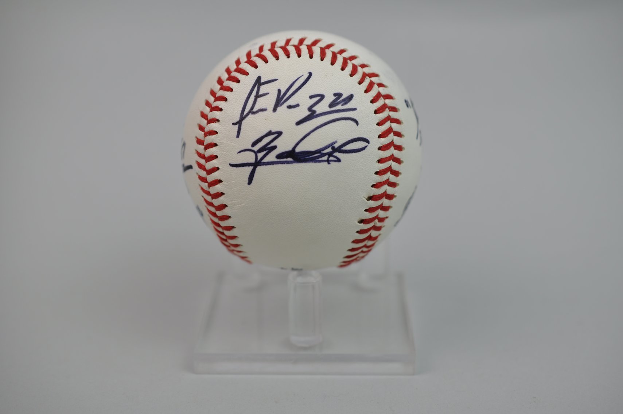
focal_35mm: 60
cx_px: 312
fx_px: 1037
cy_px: 207
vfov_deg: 22.6
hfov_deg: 33.4
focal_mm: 40
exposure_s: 1/80
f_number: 4.5
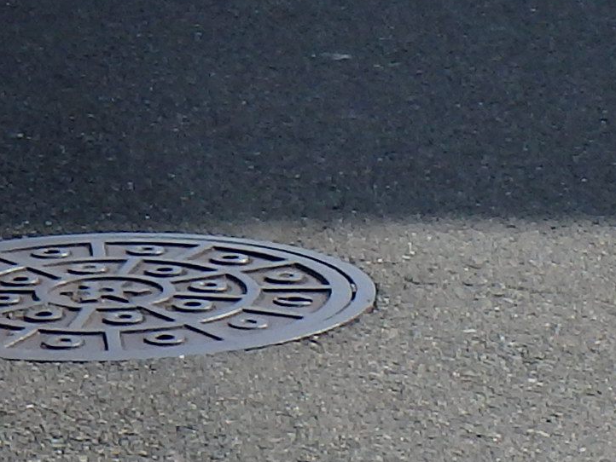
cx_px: -274
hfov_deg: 7.3
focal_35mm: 268
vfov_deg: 5.4
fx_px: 4771
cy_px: -421
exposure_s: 1/500
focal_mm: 7.5
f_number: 5.2
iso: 125
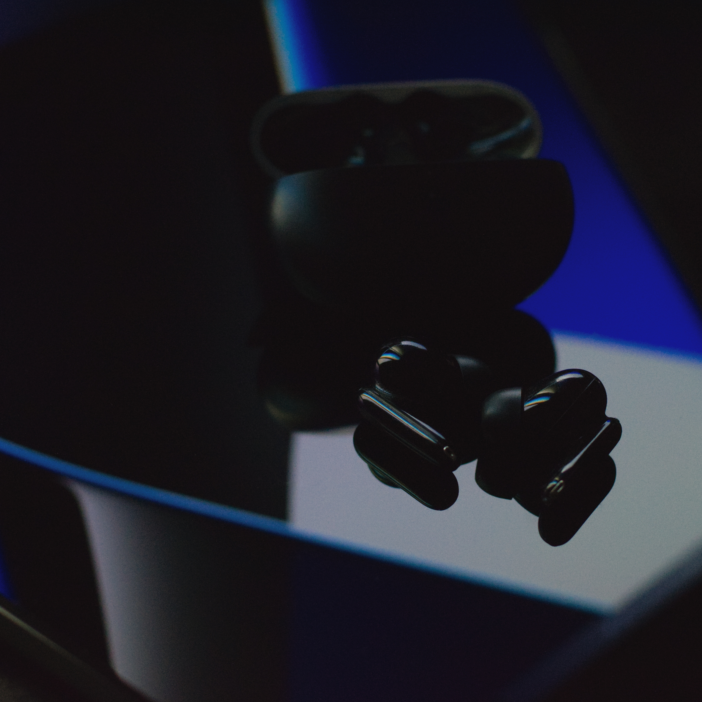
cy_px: 349
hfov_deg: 17.9
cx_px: 409
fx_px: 2226
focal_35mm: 97
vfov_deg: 17.9
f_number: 3.5
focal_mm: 50
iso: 3200
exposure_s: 1/80
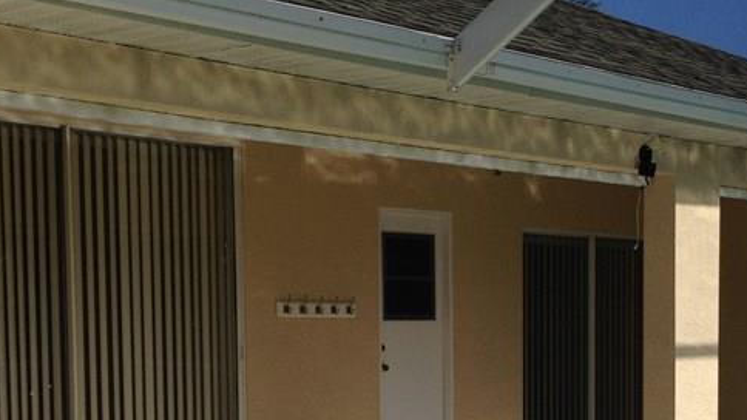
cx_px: 548
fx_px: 1505
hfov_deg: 27.5
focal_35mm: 76
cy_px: 432
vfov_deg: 15.6
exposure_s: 1/2008
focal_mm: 4.12
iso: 50
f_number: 2.4
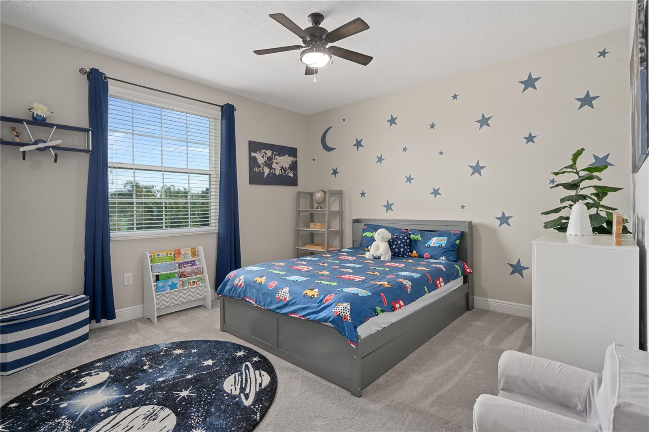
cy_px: 216
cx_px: 324
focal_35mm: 17
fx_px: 306
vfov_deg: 70.4
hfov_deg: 93.3
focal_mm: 17
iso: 320
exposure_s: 1/6
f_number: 9
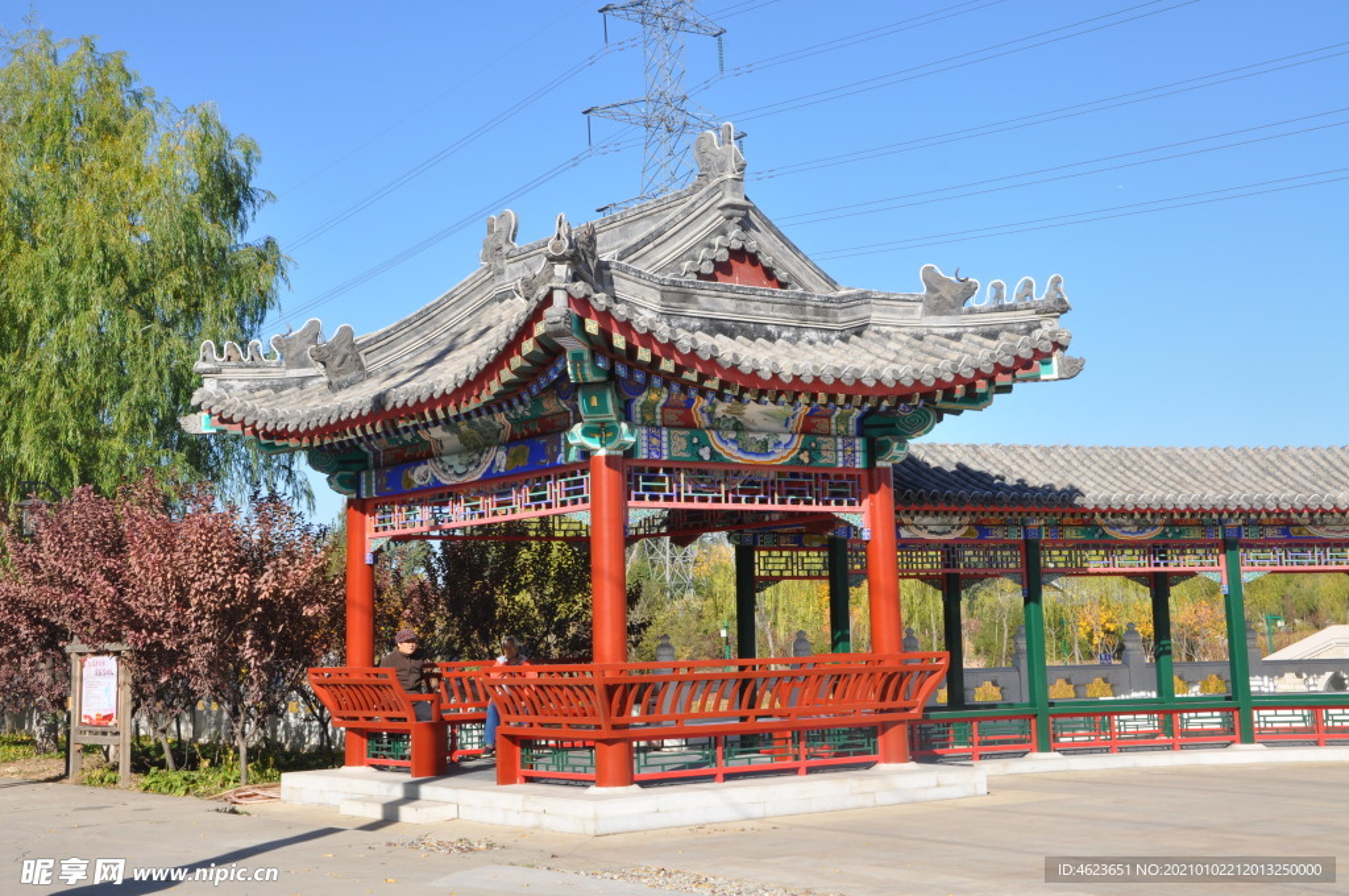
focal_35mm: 51
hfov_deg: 38.9
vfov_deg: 26.4
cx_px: 674
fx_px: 1909
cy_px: 448
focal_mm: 34
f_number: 14
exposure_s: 1/200
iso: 250
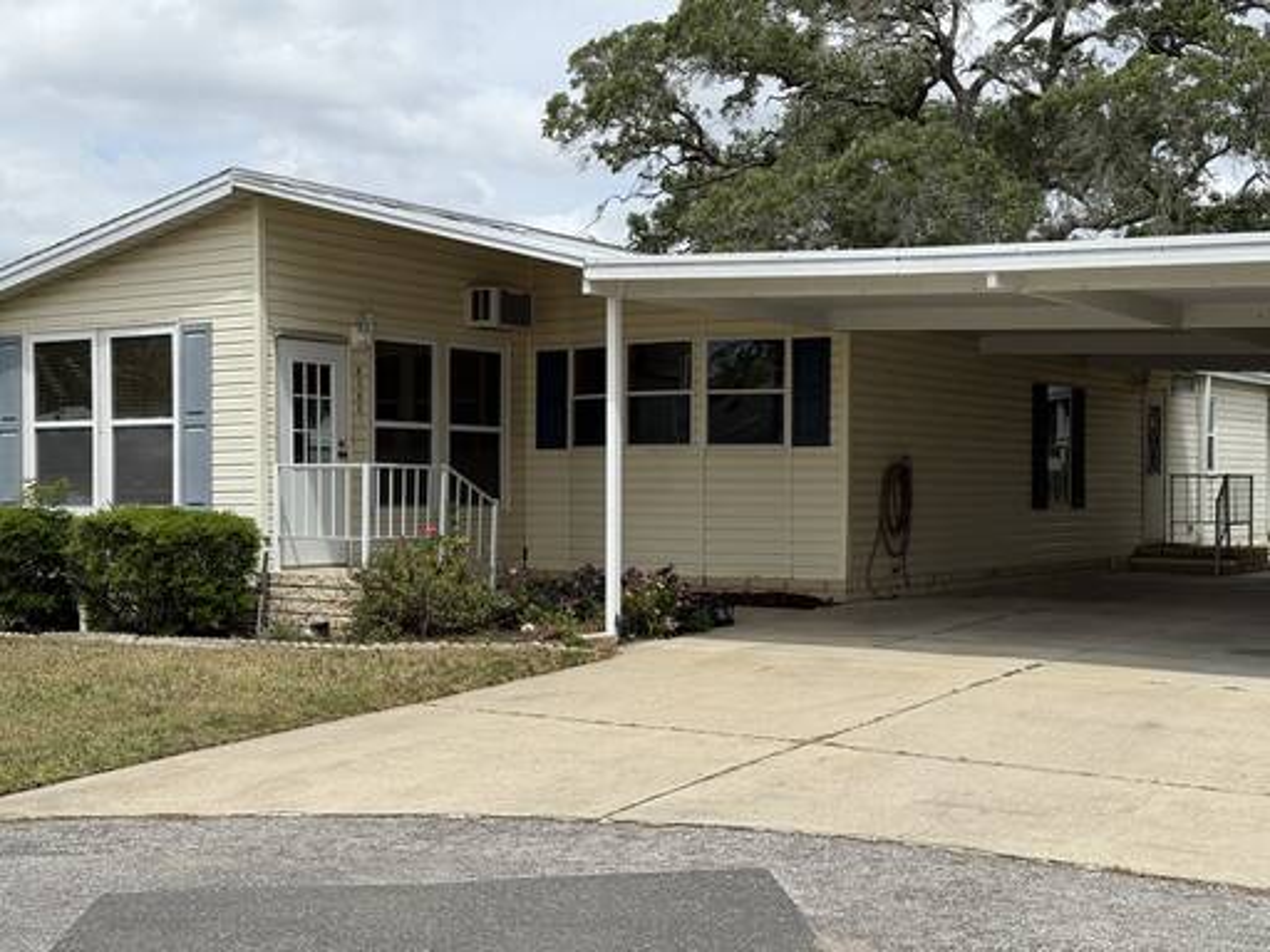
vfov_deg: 30.3
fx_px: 1761
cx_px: 635
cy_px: 476
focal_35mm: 48
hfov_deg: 39.7
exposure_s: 1/7143
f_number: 1.78
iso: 100
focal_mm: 6.76
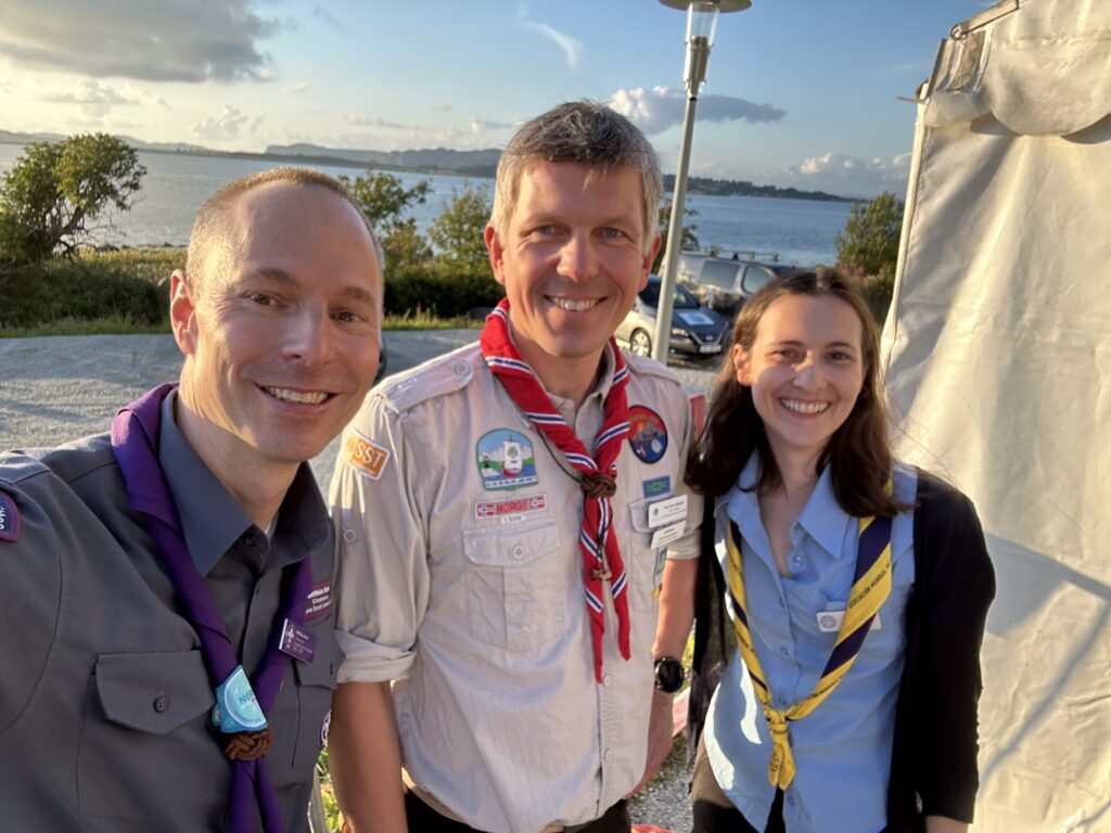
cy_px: 416
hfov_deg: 73.9
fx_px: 738
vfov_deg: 58.9
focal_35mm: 23
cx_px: 556
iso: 25
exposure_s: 1/231
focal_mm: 2.69
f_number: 1.9
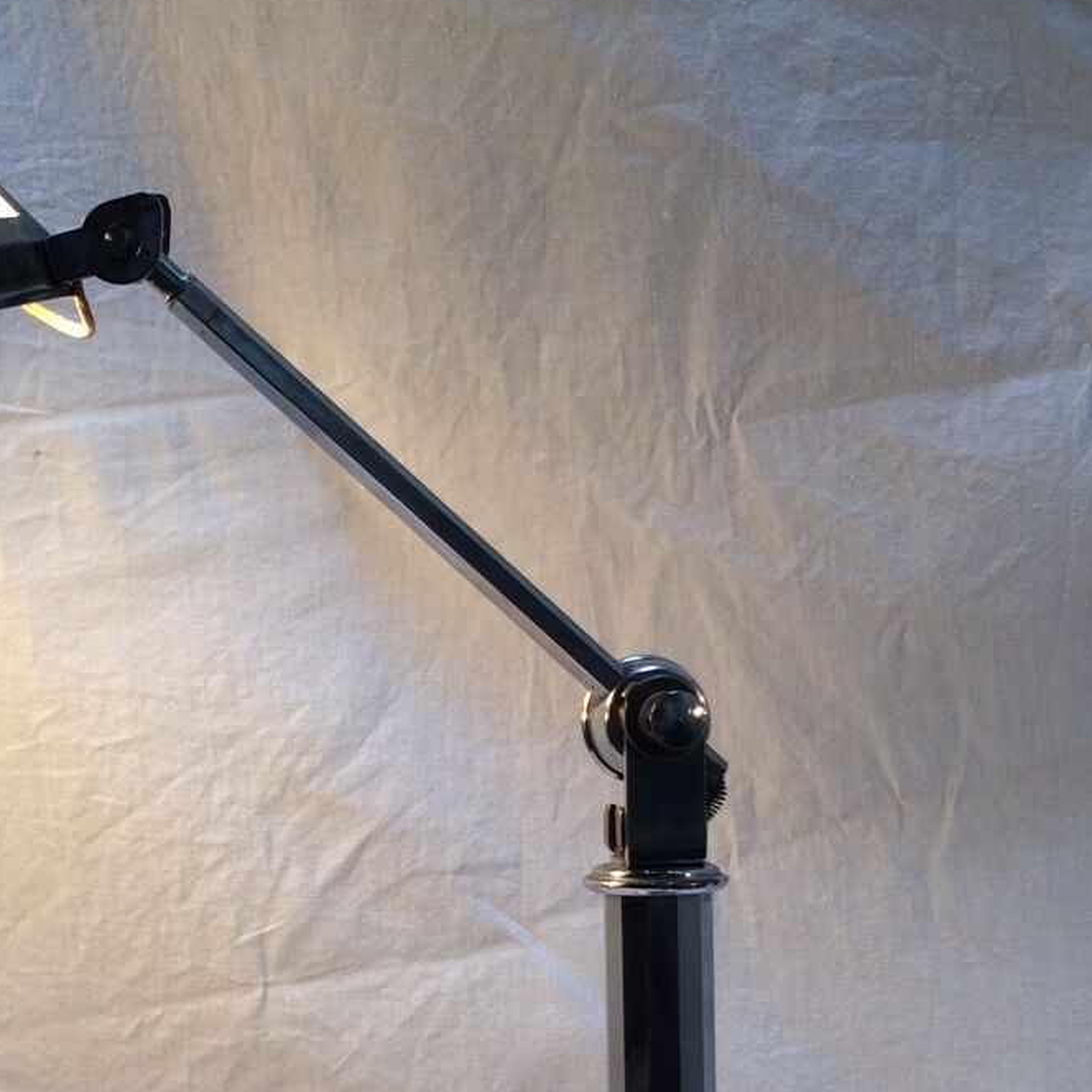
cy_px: 817
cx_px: 421
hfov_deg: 27.2
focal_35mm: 63
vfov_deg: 26.9
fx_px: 2248
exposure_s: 1/100
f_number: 2.2
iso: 32
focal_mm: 4.15
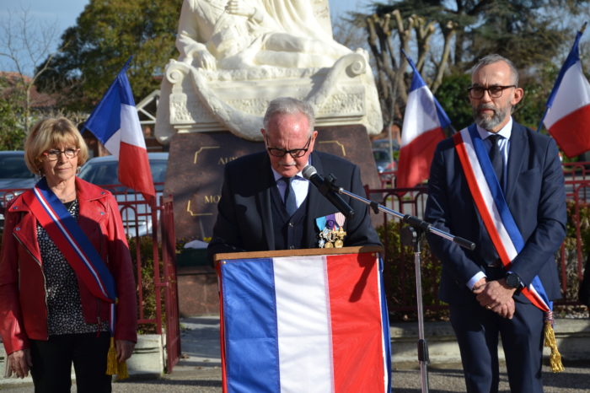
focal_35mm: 99
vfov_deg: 13.8
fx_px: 1622
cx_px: 295
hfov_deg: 20.6
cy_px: 196
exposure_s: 1/500
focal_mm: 66
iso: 140
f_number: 5.6
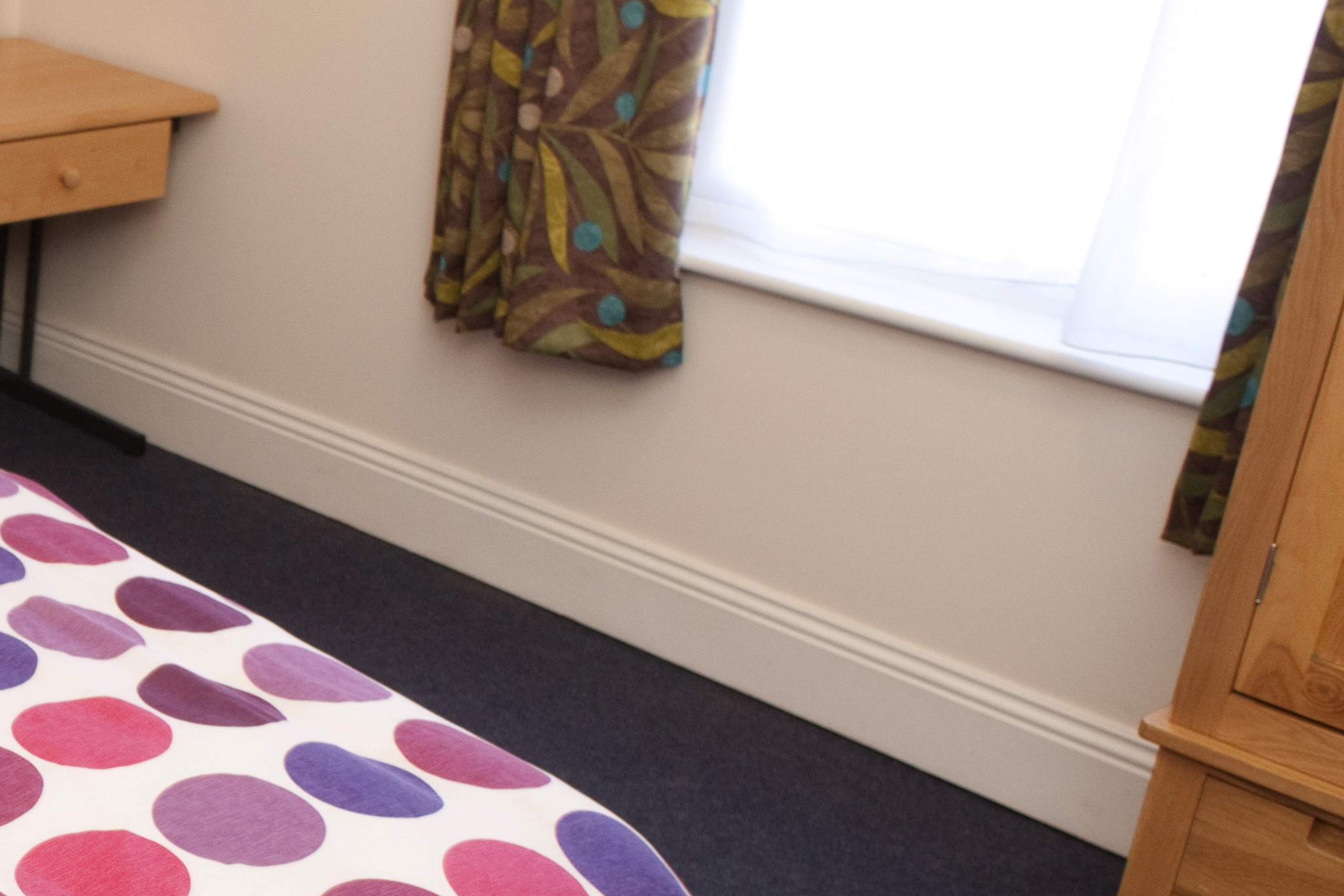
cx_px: -289
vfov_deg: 22.8
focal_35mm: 59
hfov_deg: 29.1
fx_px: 2203
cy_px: 655
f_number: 4.5
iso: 200
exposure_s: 1/40
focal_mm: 20
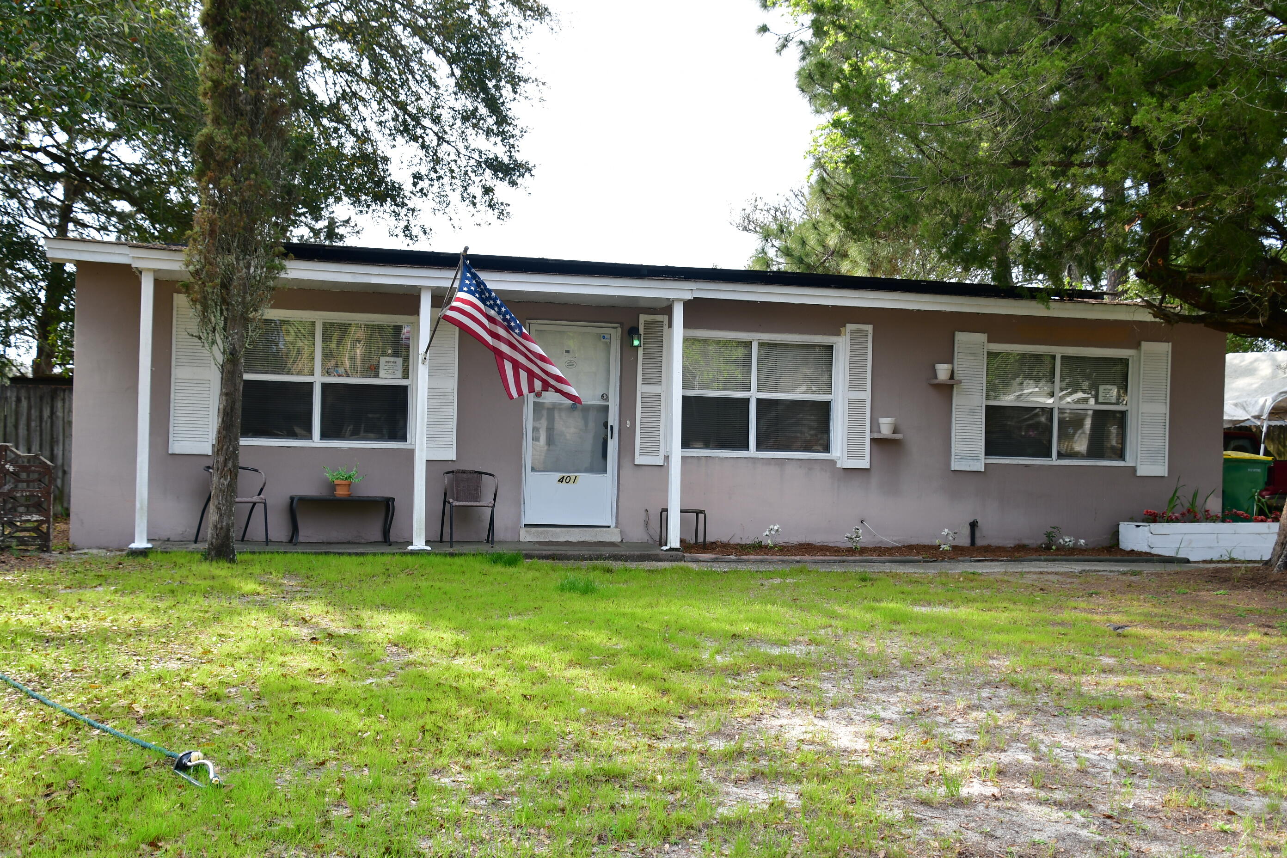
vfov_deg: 31.9
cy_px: 429
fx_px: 1501
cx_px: 644
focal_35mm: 42
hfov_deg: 46.4
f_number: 6.3
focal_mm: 28
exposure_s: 1/160
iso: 100
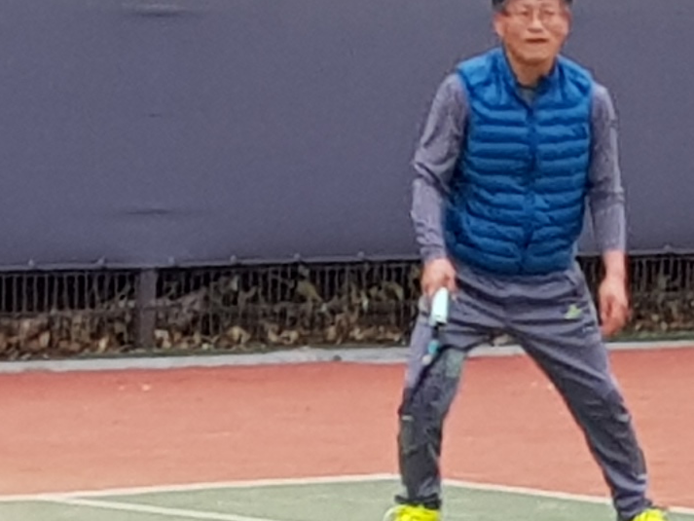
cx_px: 128
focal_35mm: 105
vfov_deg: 14.1
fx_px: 2105
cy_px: 350
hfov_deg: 18.5
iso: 64
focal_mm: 4.2
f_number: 1.7
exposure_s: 1/50
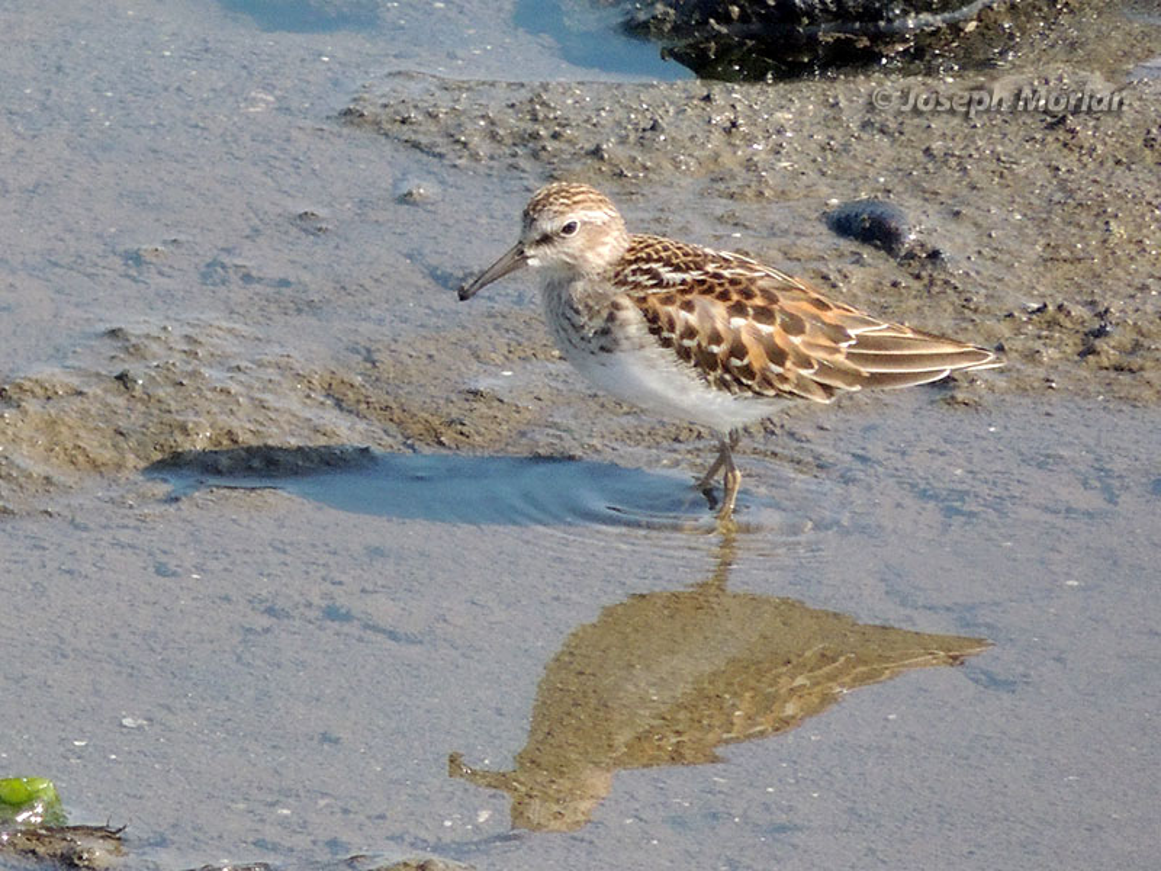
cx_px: 580
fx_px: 26832
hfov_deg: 2.5
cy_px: 436
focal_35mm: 800
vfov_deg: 1.9
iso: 400
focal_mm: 142.6
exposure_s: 1/800
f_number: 5.2
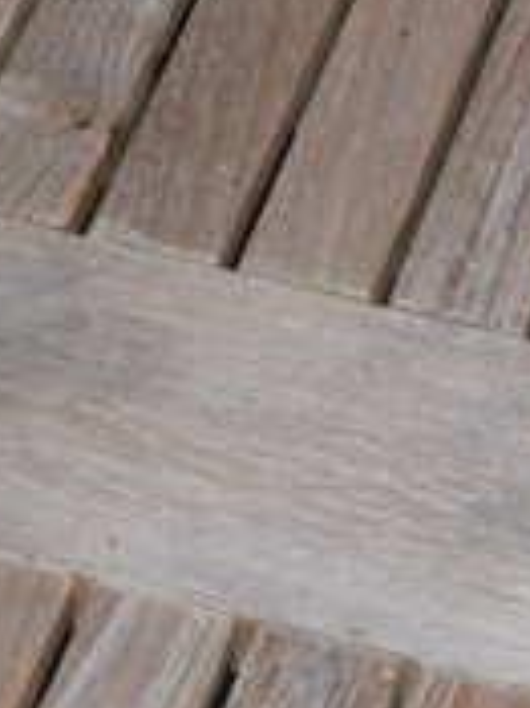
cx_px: 0
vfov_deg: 9.8
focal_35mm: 201
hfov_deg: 7.4
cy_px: 382
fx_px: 4108
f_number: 6.3
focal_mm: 38
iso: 800
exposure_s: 1/125
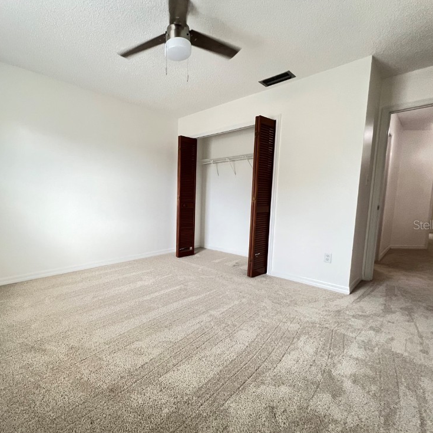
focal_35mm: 16
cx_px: 167
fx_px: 226
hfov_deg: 86.0
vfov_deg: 87.4
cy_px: 224
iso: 200
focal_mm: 1.57
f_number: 1.8
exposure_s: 1/60
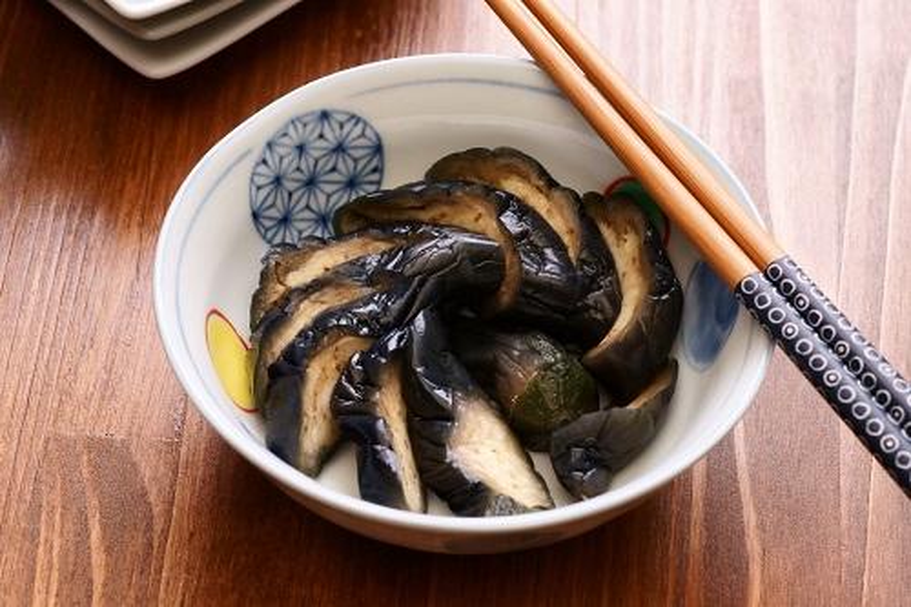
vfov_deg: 15.2
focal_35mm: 90
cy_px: 304
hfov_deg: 22.6
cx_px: 456
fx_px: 2277
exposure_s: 1/125
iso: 200
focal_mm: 90
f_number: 13
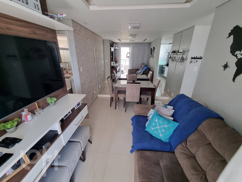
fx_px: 91
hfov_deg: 106.2
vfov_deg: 89.9
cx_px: 121
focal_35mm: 13
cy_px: 91
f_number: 2.2
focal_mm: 2.2
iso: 125
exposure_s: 1/60
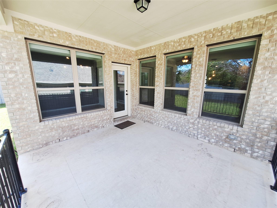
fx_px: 104
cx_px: 138
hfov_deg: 106.2
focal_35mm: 13
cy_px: 104
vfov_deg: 89.9
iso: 64
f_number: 2.2
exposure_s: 1/120
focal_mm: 1.74
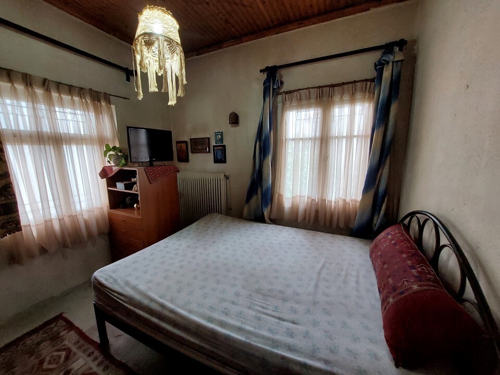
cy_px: 188
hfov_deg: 106.2
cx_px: 250
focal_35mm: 13
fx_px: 188
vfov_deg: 89.9
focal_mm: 1.74
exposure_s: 1/50
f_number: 2.2
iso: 160
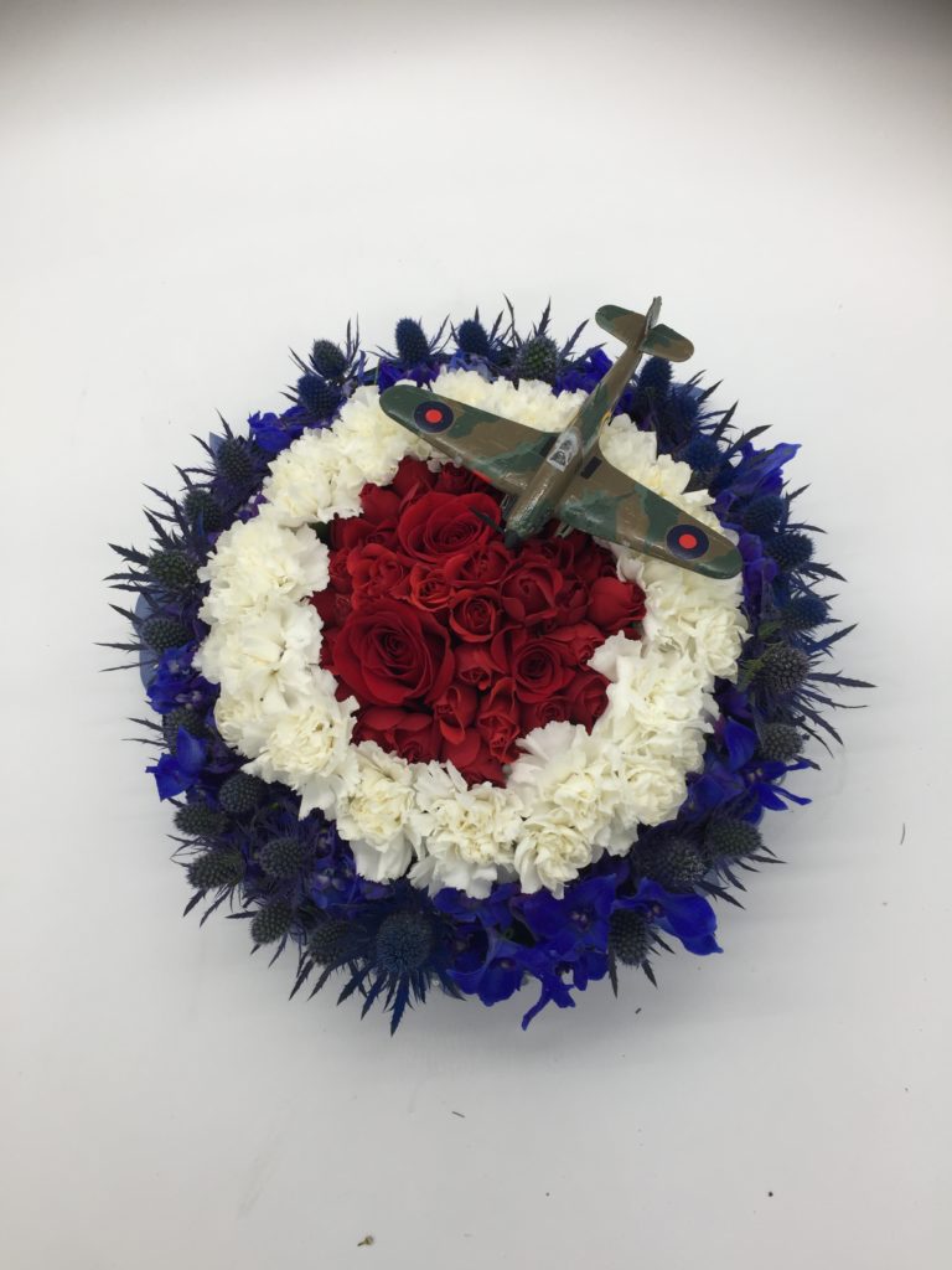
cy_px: 635
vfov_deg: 61.7
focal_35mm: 29
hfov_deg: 48.2
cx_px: 476
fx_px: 1063
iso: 32
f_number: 2.2
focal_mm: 4.15
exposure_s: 1/110
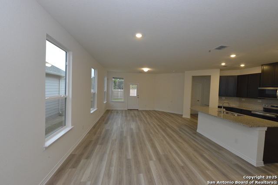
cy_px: 92
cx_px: 139
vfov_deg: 77.4
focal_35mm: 15
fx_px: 116
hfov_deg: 100.4
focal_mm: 15
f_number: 11
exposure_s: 1/125
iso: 6400
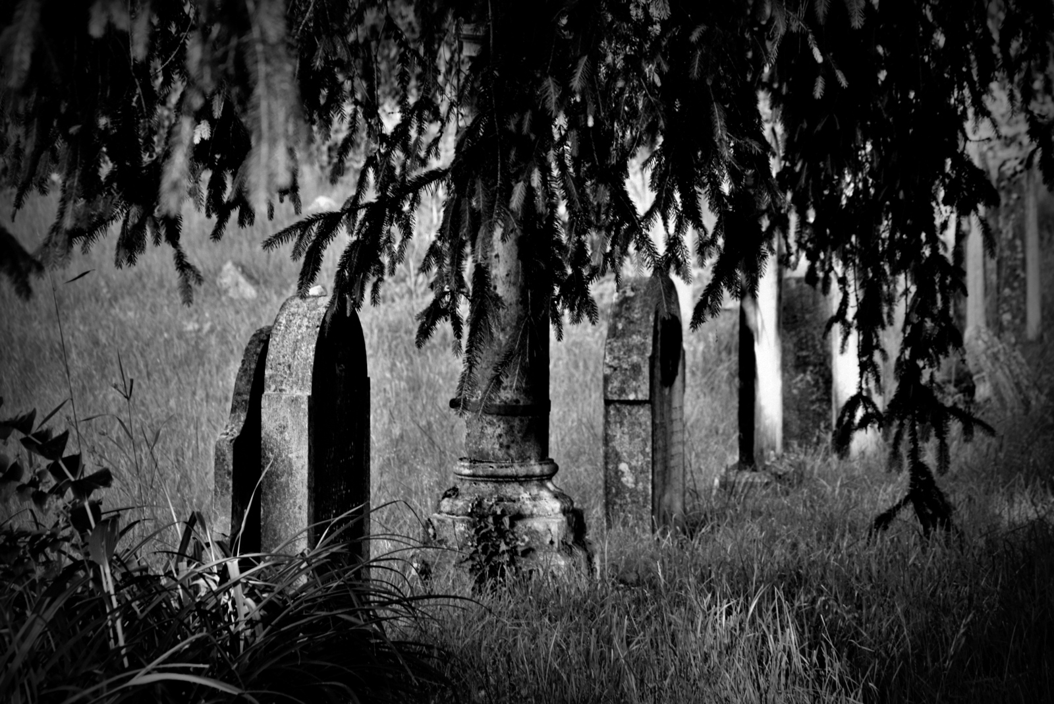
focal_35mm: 147
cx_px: 527
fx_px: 4305
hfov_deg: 14.0
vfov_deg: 9.3
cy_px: 352
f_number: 5.6
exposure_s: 1/50
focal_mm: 98
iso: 100
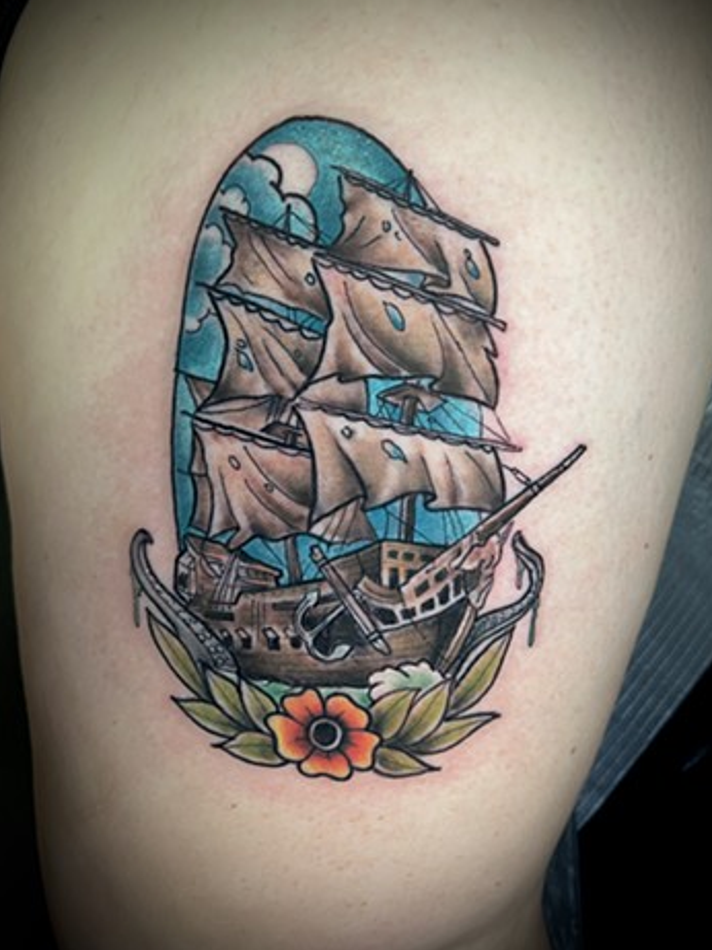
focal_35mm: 27
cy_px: 461
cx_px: 367
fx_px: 741
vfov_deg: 65.3
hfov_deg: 51.3
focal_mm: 5.7
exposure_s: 1/60
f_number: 1.5
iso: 160
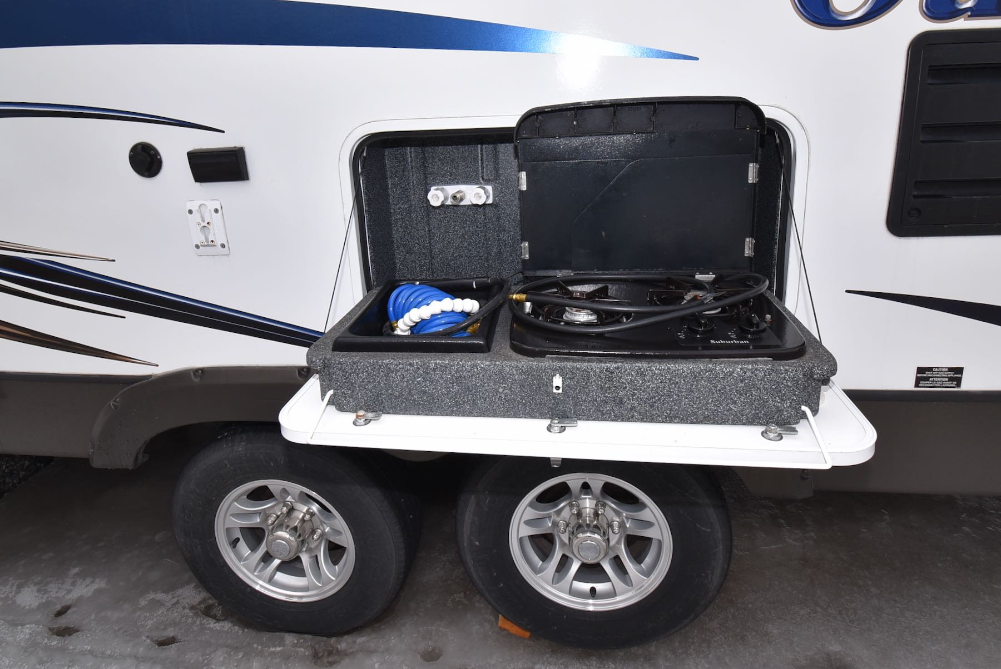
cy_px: 334
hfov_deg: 100.3
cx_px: 500
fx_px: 417
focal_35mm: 15
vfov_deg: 77.5
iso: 100
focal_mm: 10
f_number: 9
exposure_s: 1/200
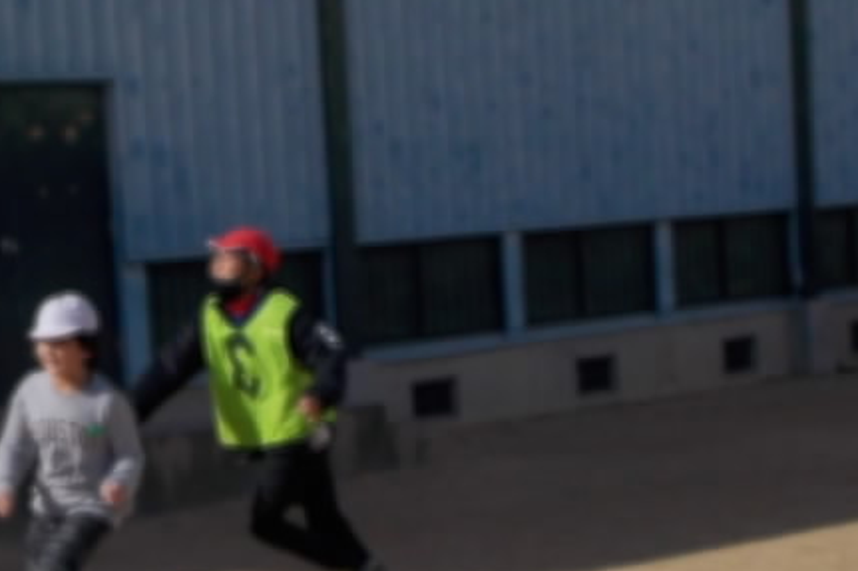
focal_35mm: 42
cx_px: 488
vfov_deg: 31.6
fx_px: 1001
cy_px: 376
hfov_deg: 46.3
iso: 80
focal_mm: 4.1
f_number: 9.3
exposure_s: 1/250
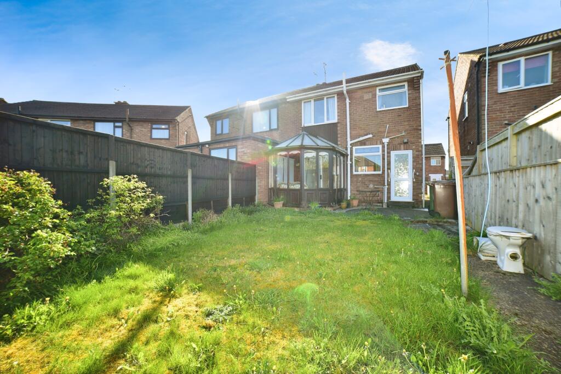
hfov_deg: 104.2
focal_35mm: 14
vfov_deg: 81.2
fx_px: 218
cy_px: 187
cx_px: 280
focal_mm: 14
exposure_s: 1/125
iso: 100
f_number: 8
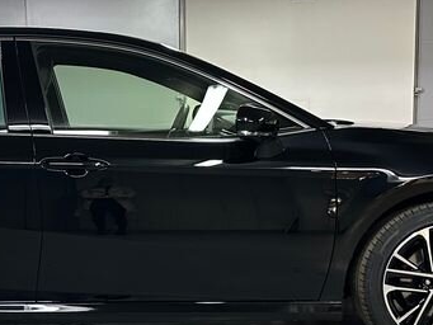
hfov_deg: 26.7
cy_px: 220
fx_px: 901
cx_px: 108
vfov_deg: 20.4
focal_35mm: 72
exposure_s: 1/50
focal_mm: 6.86
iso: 400
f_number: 1.78
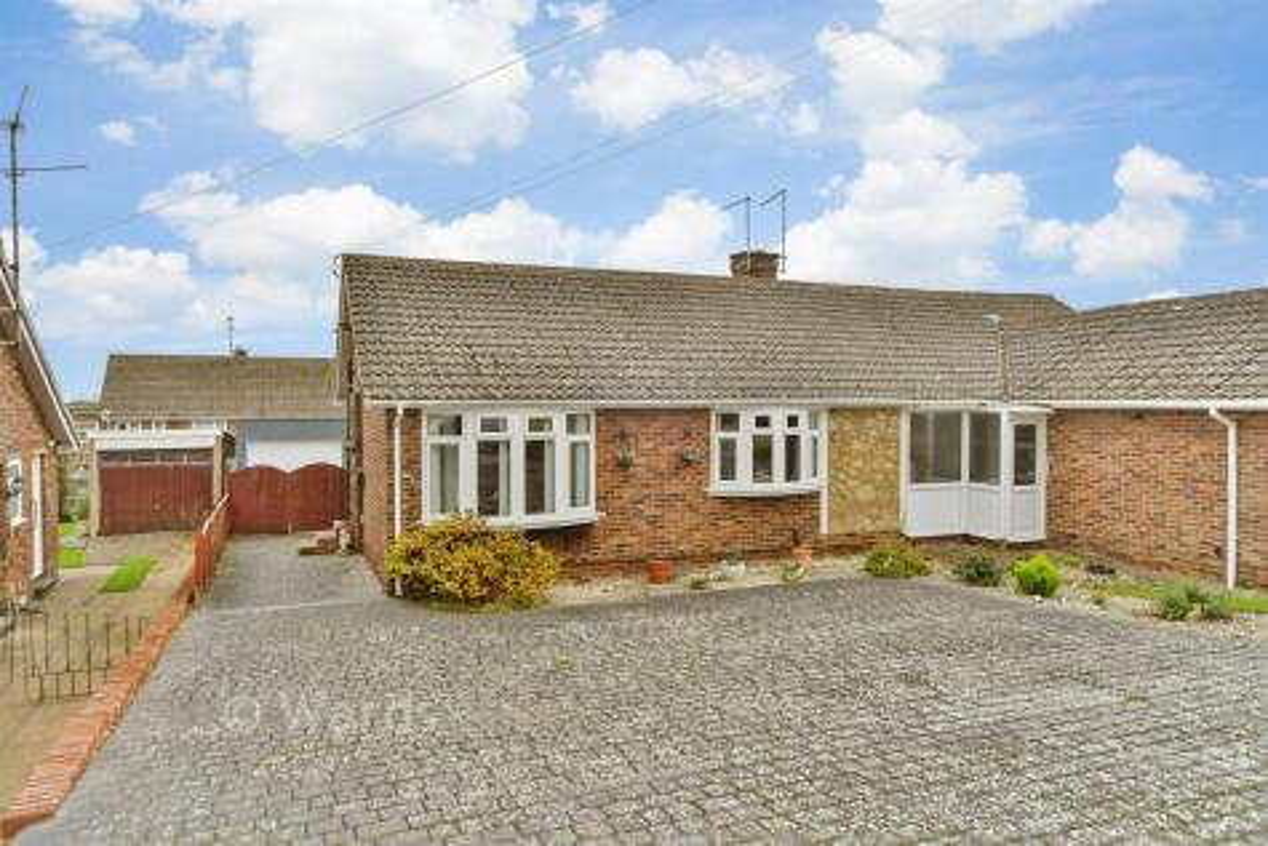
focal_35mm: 22
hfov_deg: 78.6
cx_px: 634
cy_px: 423
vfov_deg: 57.3
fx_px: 775
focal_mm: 15
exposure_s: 1/160
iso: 500
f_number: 6.3
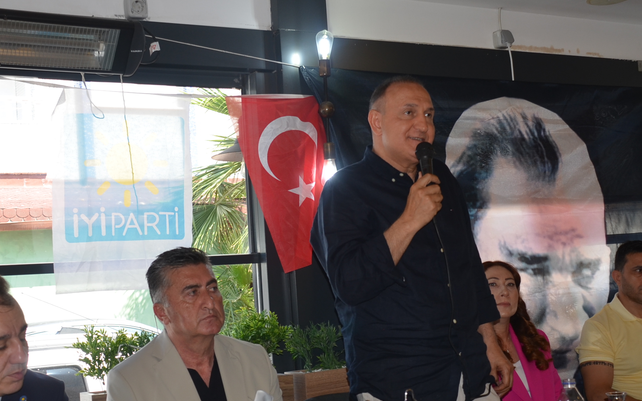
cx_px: 339
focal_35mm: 55
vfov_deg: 23.5
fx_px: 962
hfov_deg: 36.9
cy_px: 259
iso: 200
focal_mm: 24
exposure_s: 1/200
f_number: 3.8
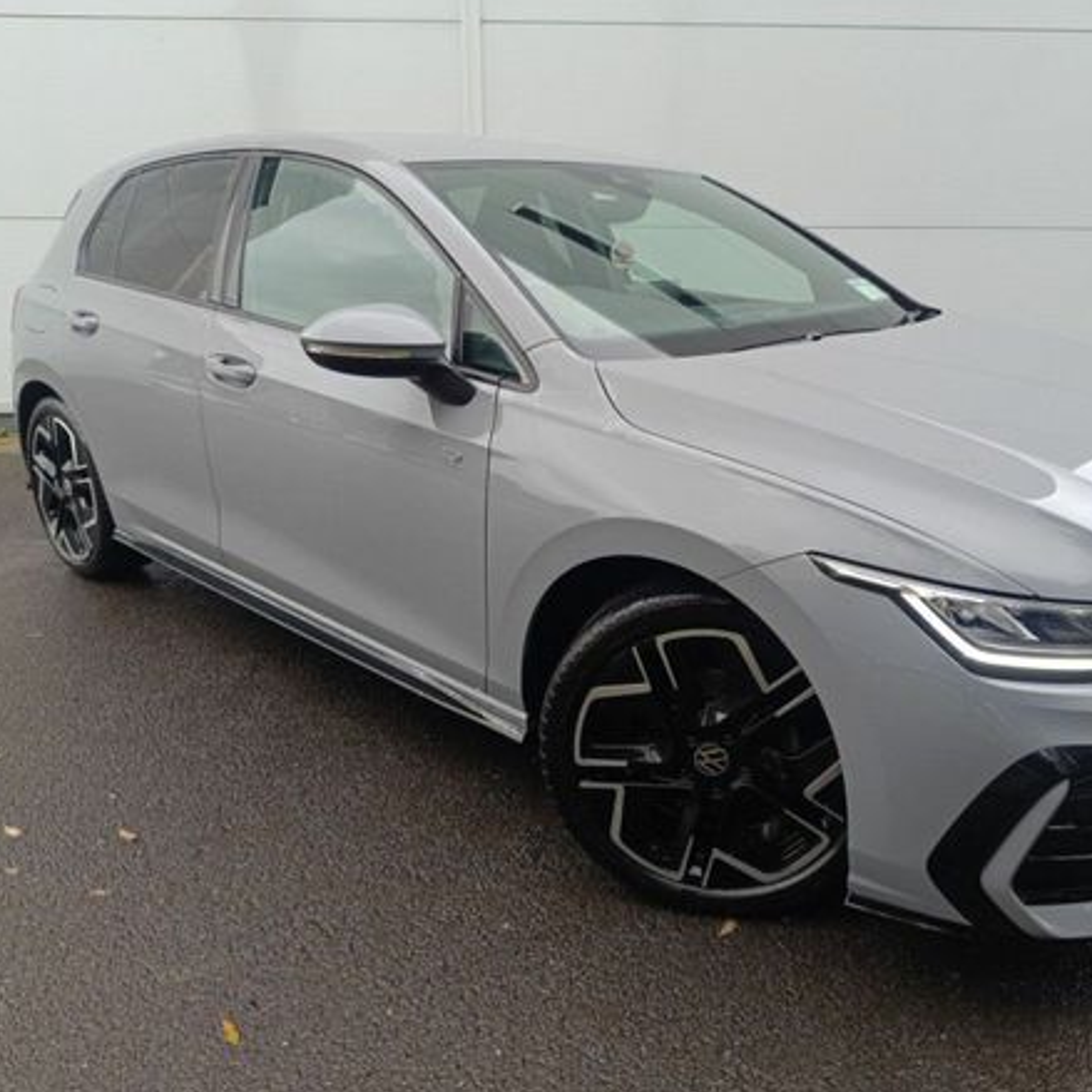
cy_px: 550
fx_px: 1035
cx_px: 612
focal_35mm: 29
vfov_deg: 55.6
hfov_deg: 55.5
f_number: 1.88
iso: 132
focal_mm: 5.59
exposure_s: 1/101
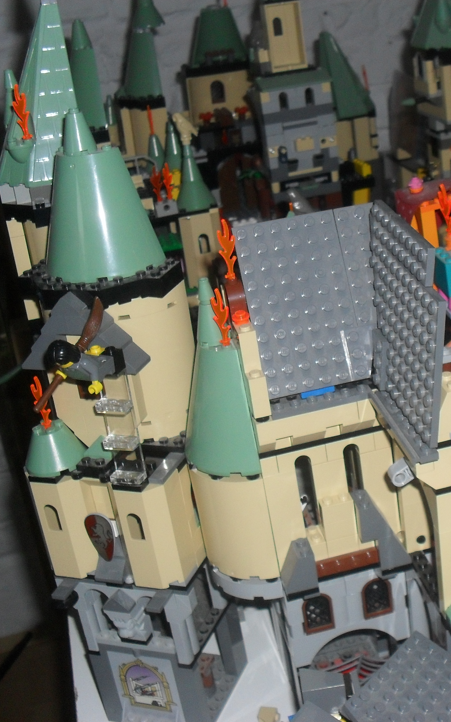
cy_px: 359
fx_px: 983
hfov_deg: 25.3
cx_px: 381
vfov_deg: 40.3
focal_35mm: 50
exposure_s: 1/45
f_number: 3.2
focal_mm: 6.3
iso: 200
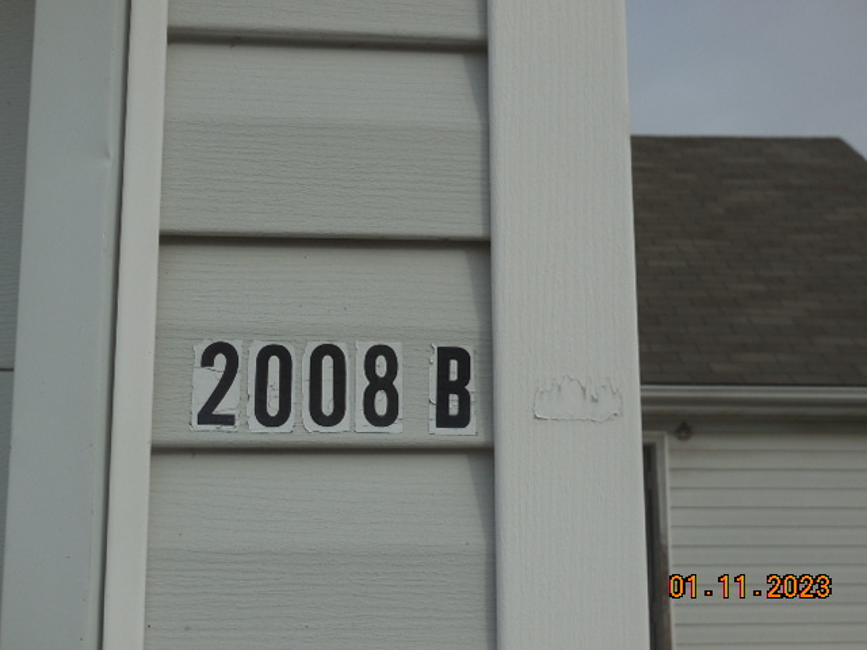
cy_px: 325
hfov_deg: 41.2
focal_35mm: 46
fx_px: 1152
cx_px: 434
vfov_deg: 31.5
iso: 125
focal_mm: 8.2
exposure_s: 1/1600
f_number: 3.8
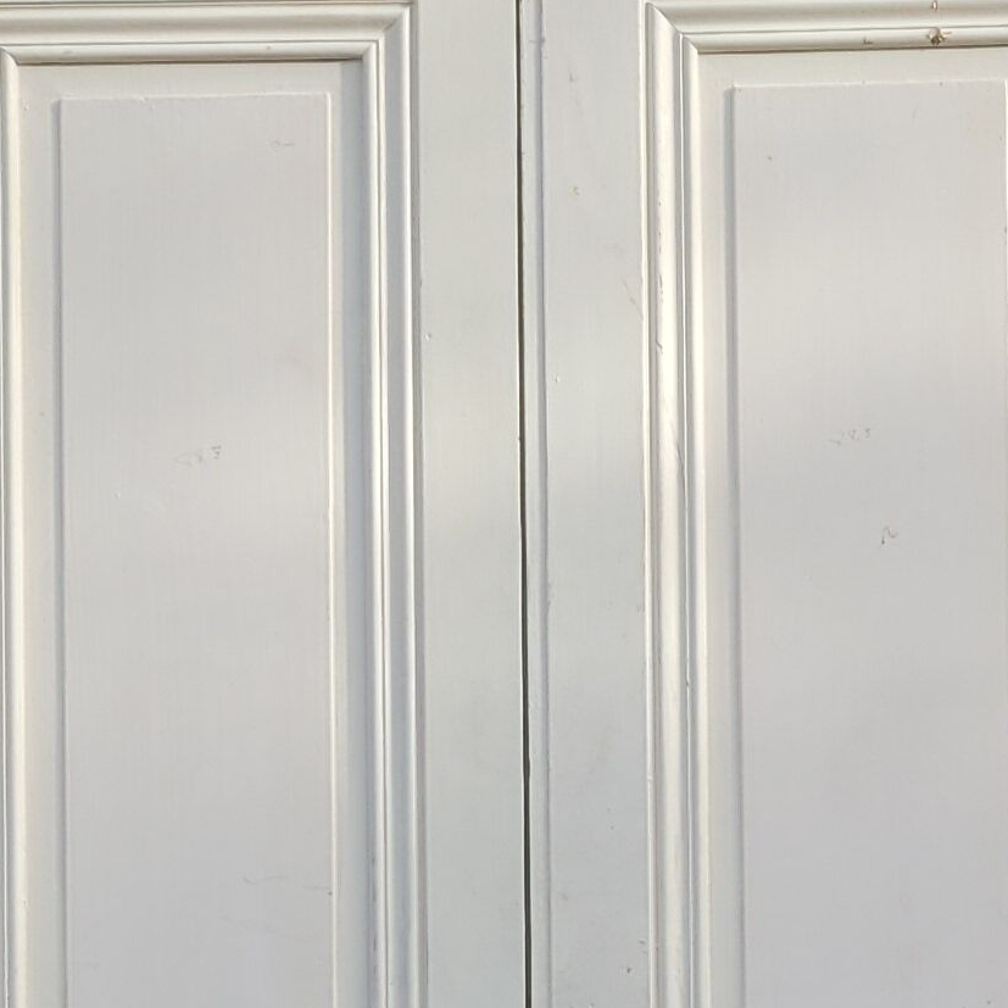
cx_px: 636
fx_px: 3690
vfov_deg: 15.4
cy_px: 928
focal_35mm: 112
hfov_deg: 15.5
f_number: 1.8
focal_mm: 5.4
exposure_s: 1/662
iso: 40
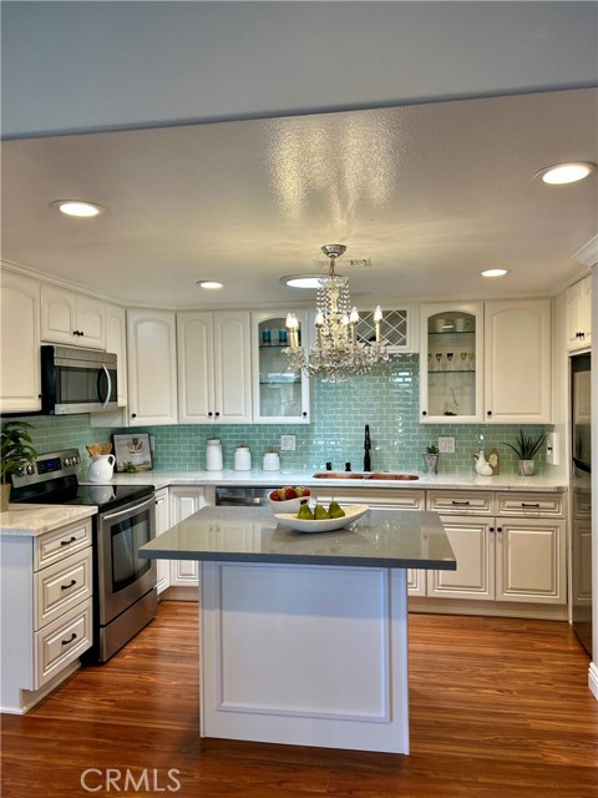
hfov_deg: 53.1
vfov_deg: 67.3
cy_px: 399
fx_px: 599
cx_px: 299
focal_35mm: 26
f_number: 1.5
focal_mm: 5.7
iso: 50
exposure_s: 1/120
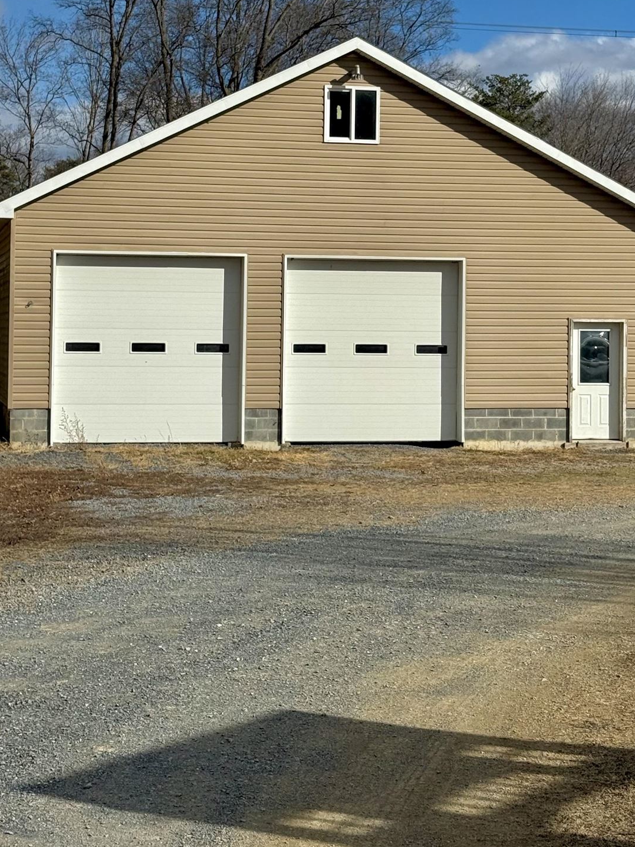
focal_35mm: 77
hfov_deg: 19.1
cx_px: 347
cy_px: 275
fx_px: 1883
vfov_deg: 25.2
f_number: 1.78
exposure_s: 1/8772
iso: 64
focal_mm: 6.76
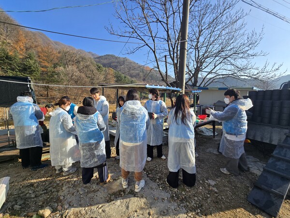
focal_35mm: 13
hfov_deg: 106.2
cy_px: 109
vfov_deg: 89.9
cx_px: 145
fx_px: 109
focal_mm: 2.2
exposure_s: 1/1546
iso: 50
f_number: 2.2
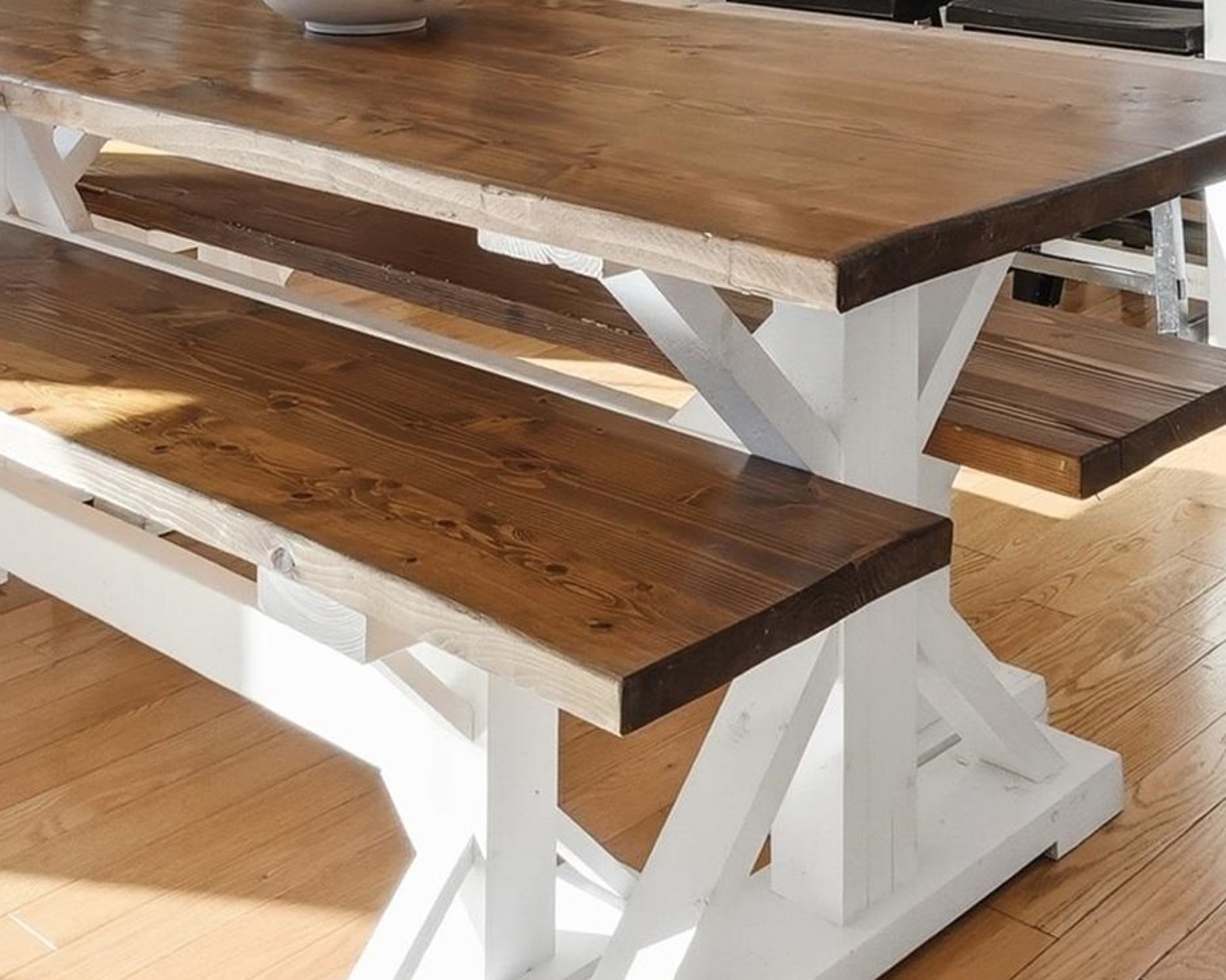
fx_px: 1870
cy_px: -271
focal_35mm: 52
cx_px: 657
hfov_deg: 36.3
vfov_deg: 25.5
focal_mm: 11
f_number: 7.1
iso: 800
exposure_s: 1/1000
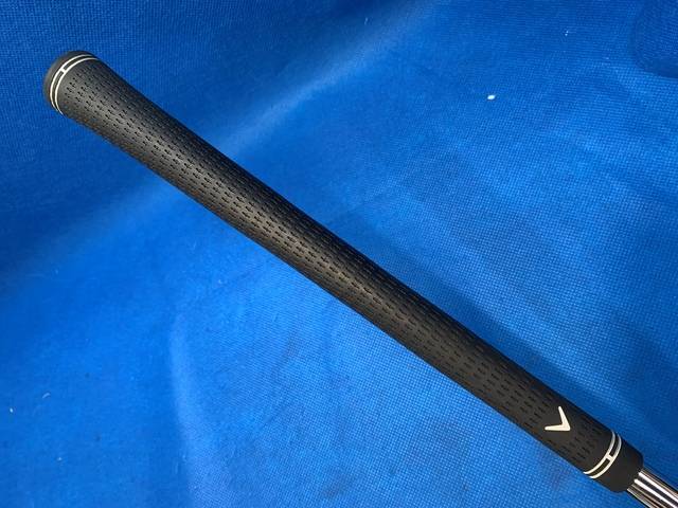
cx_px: 339
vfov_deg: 53.1
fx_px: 509
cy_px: 254
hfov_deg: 67.3
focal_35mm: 26
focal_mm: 4.25
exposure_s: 1/60
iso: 100
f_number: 1.8
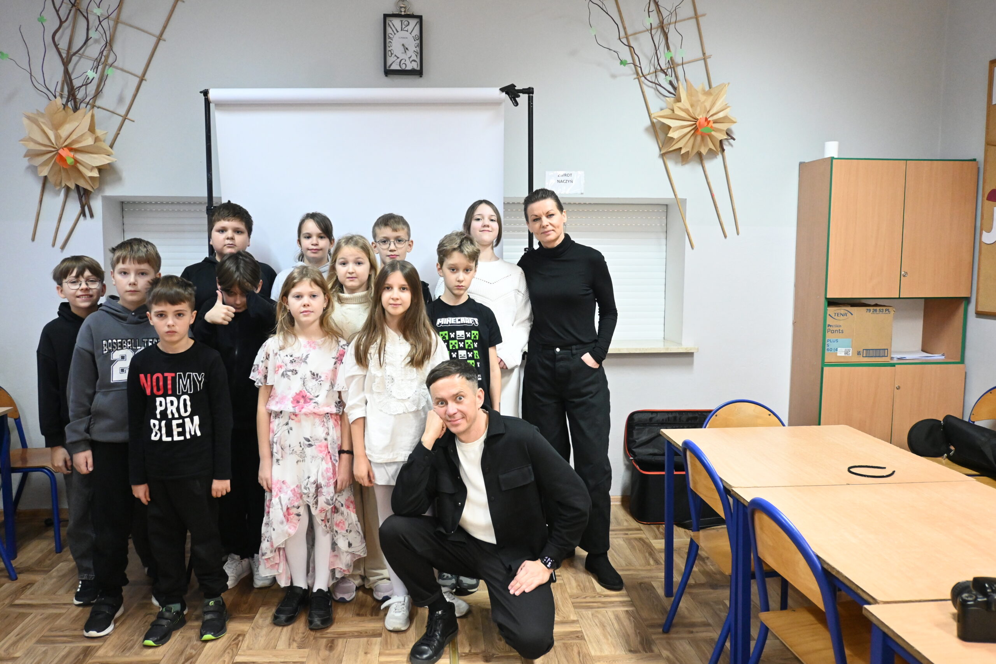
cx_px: 498
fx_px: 788
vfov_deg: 45.7
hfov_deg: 64.6
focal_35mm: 28
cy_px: 332
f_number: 3.8
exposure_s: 1/80
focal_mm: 19
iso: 3200
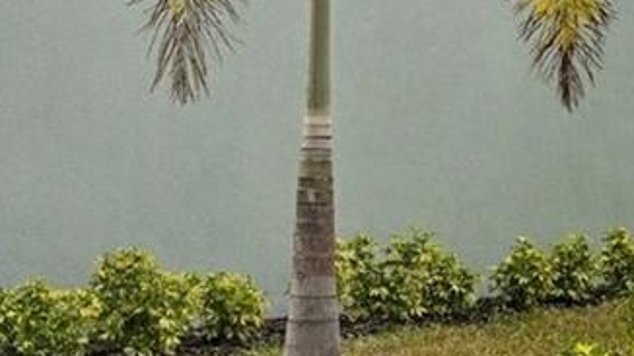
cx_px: 1105
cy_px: -310
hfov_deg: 12.8
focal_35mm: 154
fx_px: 2588
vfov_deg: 7.6
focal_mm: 30
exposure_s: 1/1600
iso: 400
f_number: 8
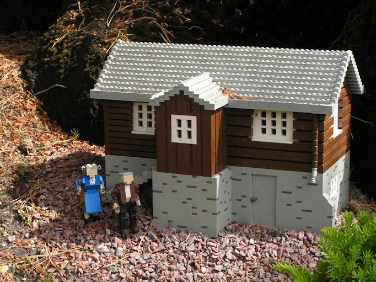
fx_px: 1021
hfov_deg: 20.9
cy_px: 141
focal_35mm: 94
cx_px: 188
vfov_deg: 15.7
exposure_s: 1/160
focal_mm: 15.6
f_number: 4.5
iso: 50
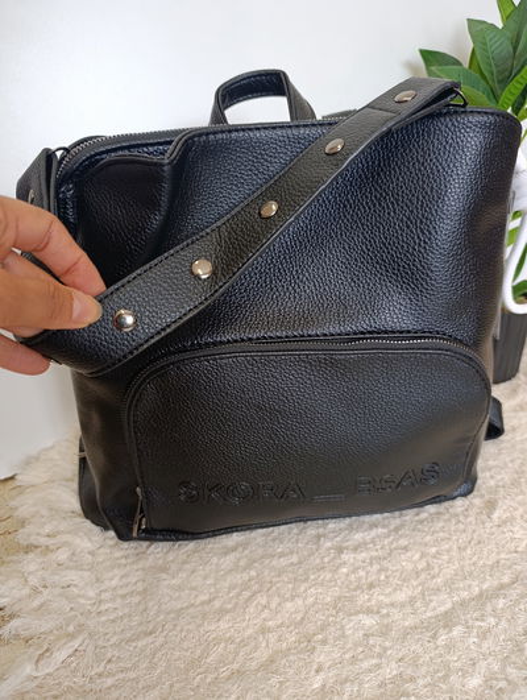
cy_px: 350
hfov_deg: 59.0
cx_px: 264
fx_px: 466
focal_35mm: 23
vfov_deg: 73.8
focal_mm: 6.11
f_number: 1.65
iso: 354
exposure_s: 1/100
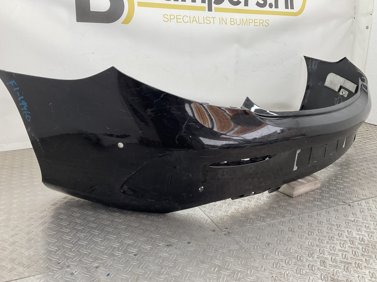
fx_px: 327
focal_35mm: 30
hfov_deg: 60.0
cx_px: 183
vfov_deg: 46.8
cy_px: 142
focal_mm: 3
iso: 32
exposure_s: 1/120
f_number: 1.8
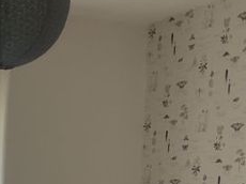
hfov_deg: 19.8
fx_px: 674
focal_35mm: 95
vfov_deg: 14.6
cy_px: 267
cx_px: -19
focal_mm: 3.3
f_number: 2.4
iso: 64
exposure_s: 1/120
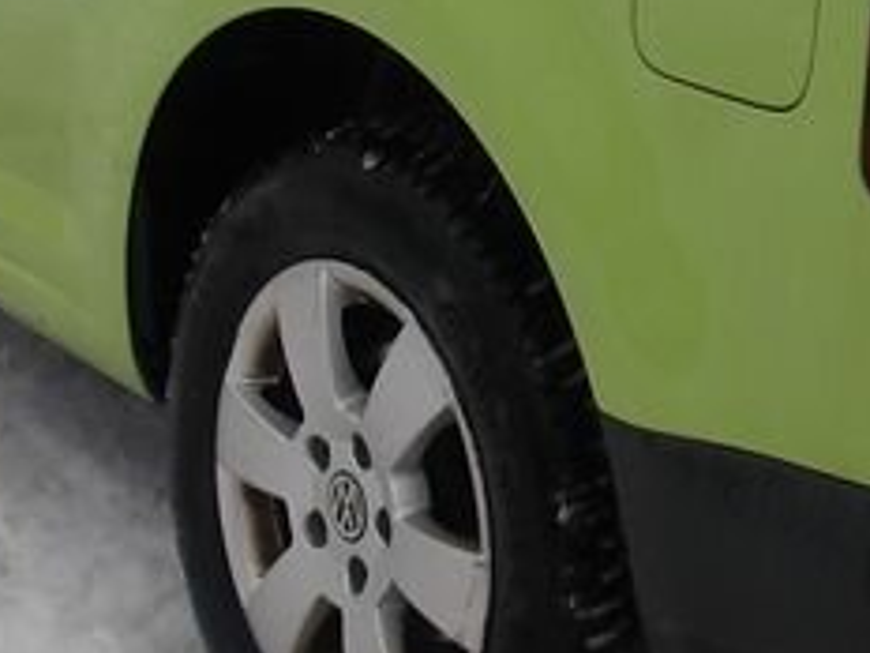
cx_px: 784
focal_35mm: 119
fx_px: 2991
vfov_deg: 12.0
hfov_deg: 16.3
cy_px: -263
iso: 100
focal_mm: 4.9
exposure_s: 1/647
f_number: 3
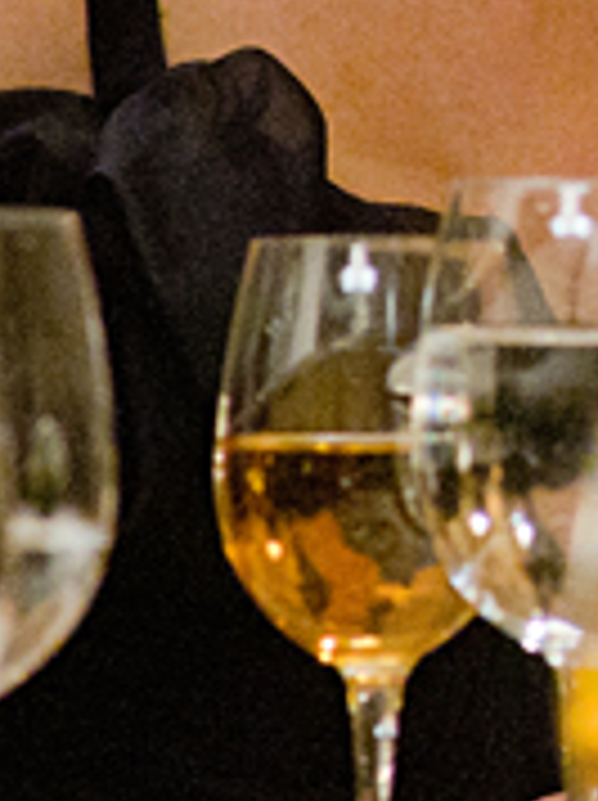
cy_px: -223
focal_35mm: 1166
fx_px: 26922
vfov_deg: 1.7
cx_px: 1448
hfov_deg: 1.3
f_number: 4.5
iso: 3200
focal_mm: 180
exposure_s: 1/125
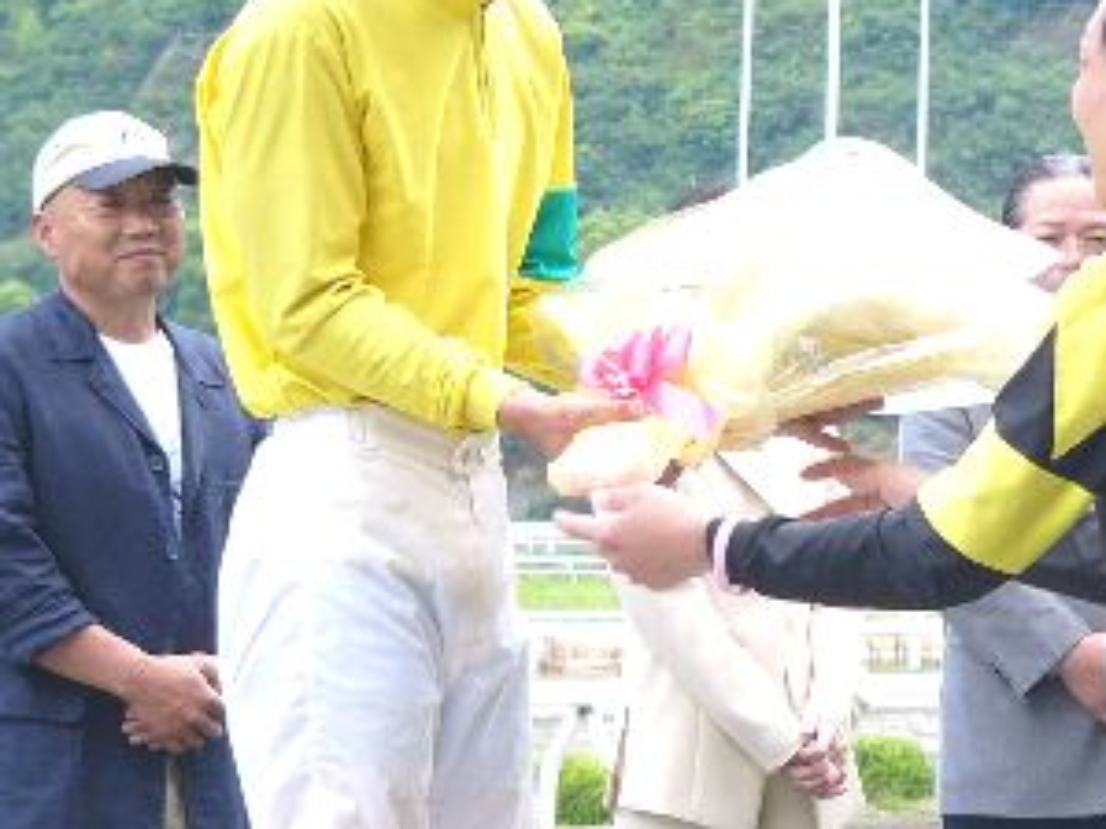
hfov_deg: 8.2
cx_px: 1036
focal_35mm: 242
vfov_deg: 6.1
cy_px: 381
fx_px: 7729
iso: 50
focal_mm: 18.8
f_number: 4
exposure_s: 1/125
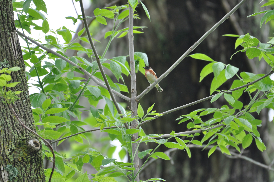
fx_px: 5474
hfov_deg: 2.9
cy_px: 91
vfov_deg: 1.9
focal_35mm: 720
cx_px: 137
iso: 280
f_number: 5.6
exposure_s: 1/100
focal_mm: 480
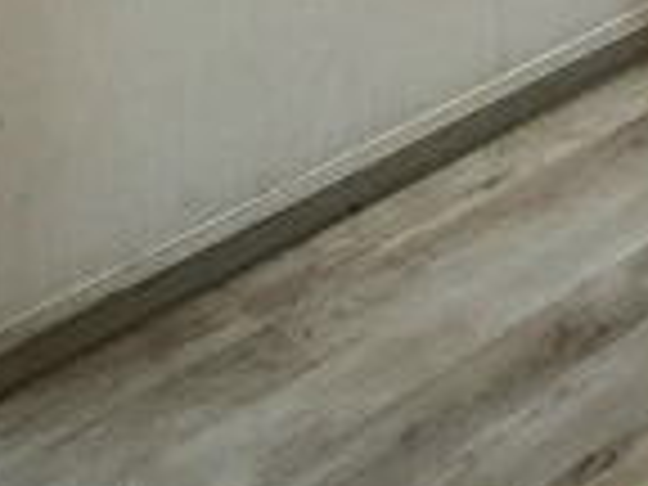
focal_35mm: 90
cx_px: 1282
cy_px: -927
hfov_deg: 16.6
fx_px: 1685
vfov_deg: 11.2
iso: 320
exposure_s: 1/33
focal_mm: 2.2
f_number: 2.2
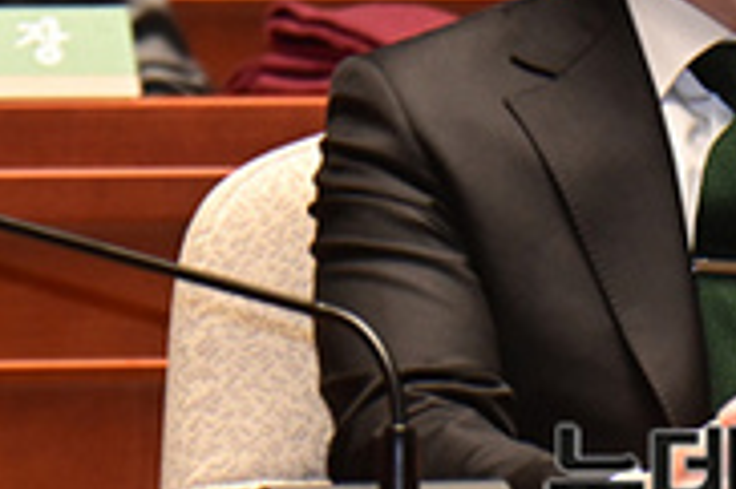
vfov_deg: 1.4
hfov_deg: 2.2
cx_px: 740
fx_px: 19404
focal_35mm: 950
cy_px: -257
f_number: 5.6
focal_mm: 270
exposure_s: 1/250
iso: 3200
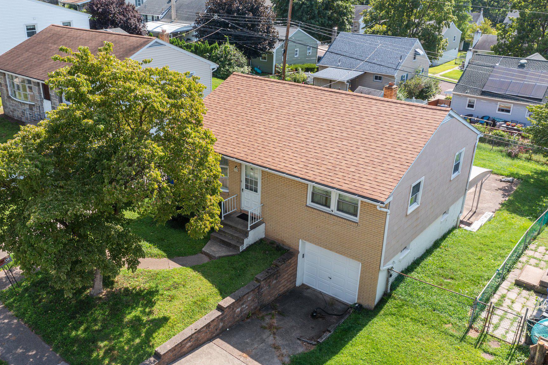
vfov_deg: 39.9
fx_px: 502
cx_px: 234
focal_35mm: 33
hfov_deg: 57.0
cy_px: 195
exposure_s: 1/240
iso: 100
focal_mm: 10.26
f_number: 5
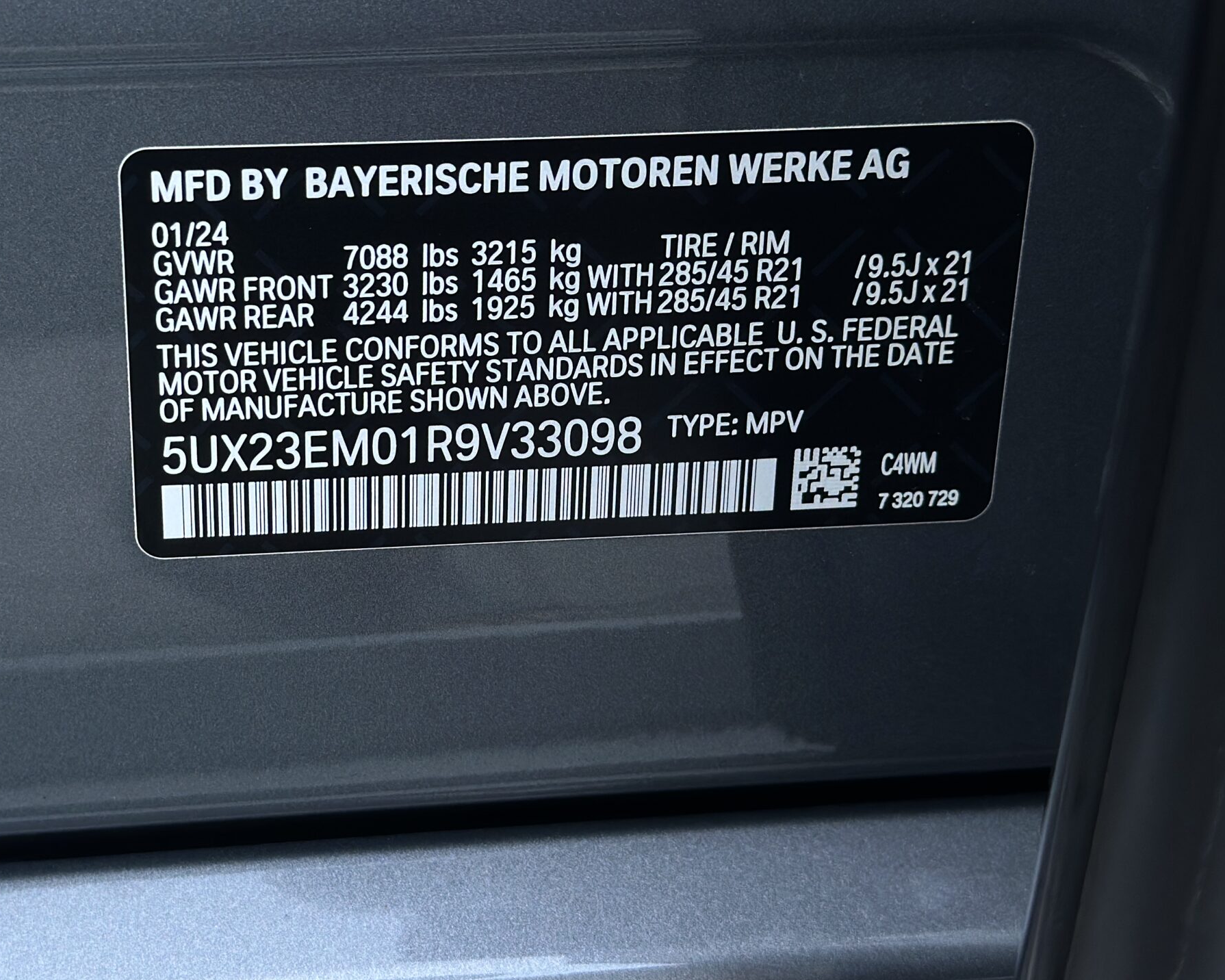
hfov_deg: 28.1
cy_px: 482
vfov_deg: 22.8
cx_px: 374
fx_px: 2429
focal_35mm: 67
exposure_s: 1/121
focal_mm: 6.86
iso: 100
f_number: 1.78
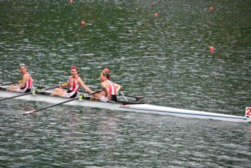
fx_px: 1395
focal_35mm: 200
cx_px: 126
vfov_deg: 6.9
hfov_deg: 10.3
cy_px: 84
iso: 360
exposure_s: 1/500
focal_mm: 200
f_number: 6.3
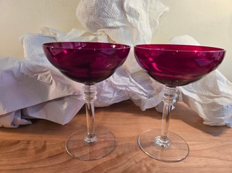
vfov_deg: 58.8
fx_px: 154
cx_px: 116
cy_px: 86
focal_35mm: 23
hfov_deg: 73.9
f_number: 1.8
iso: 125
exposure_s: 1/120
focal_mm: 5.4
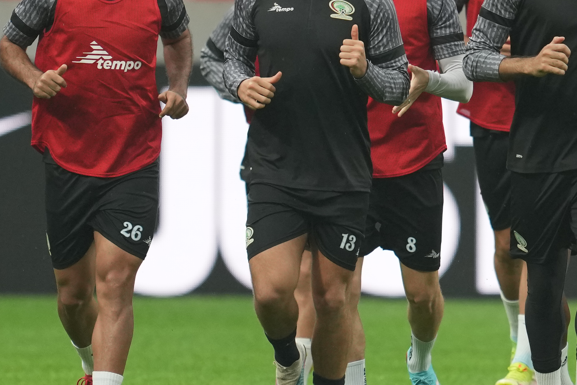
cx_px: 647
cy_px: 92
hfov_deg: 1.3
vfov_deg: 0.9
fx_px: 24823
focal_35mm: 1549
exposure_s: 1/1250
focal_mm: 400
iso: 1600
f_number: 3.2
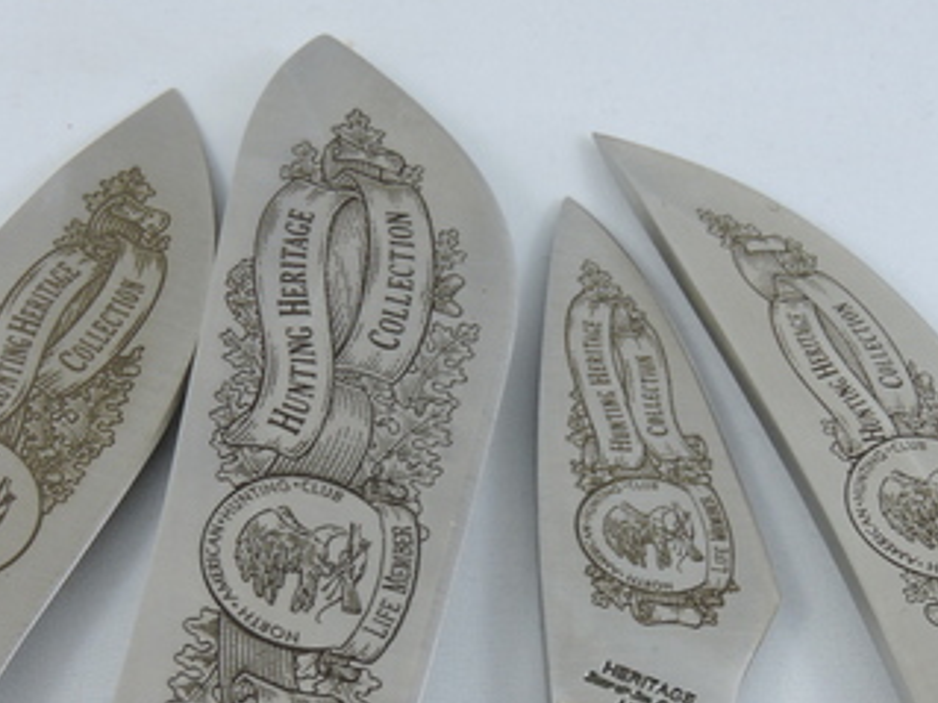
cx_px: 481
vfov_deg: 14.9
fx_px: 2682
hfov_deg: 19.8
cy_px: 534
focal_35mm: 99
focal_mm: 9
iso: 100
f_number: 4
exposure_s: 1/40
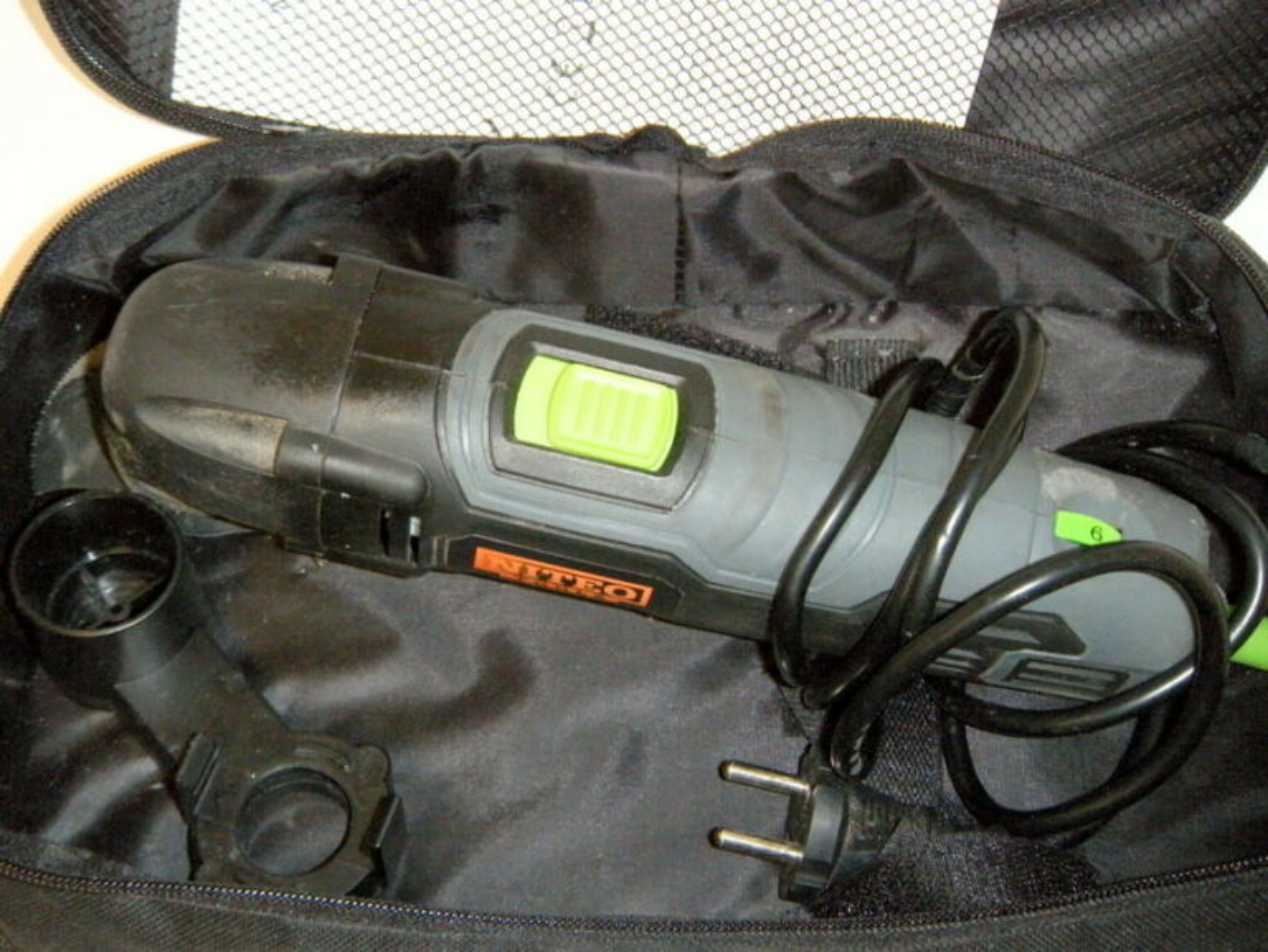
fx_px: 2016
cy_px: 476
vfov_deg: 26.6
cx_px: 634
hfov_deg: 34.9
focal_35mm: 55
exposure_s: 1/60
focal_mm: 9.2
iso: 400
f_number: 4.2
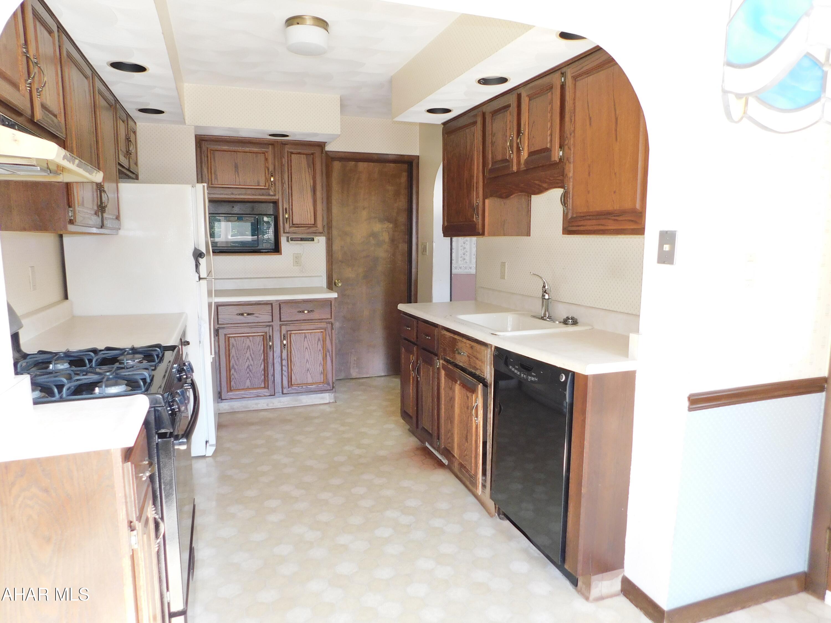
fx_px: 552
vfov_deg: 58.9
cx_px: 416
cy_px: 312
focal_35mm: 23
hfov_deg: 73.9
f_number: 3
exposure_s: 1/30
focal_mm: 4
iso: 200
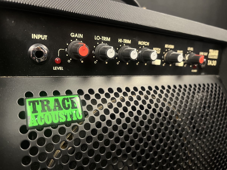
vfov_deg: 53.1
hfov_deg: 67.3
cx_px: 114
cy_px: 85
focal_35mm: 26
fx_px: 170
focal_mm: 5.1
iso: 200
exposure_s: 1/60
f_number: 1.6
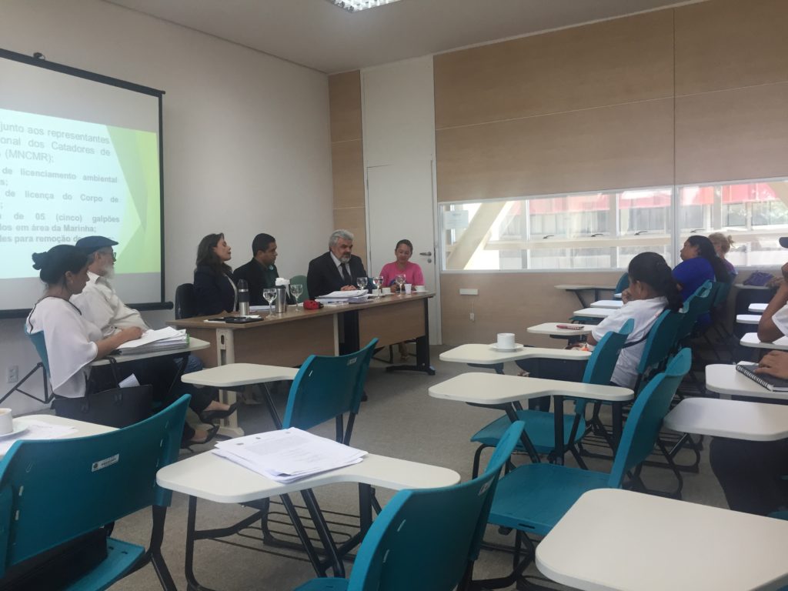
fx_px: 660
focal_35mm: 29
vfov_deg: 48.2
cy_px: 296
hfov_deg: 61.7
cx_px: 394
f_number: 2.2
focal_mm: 4.15
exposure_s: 1/30
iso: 32
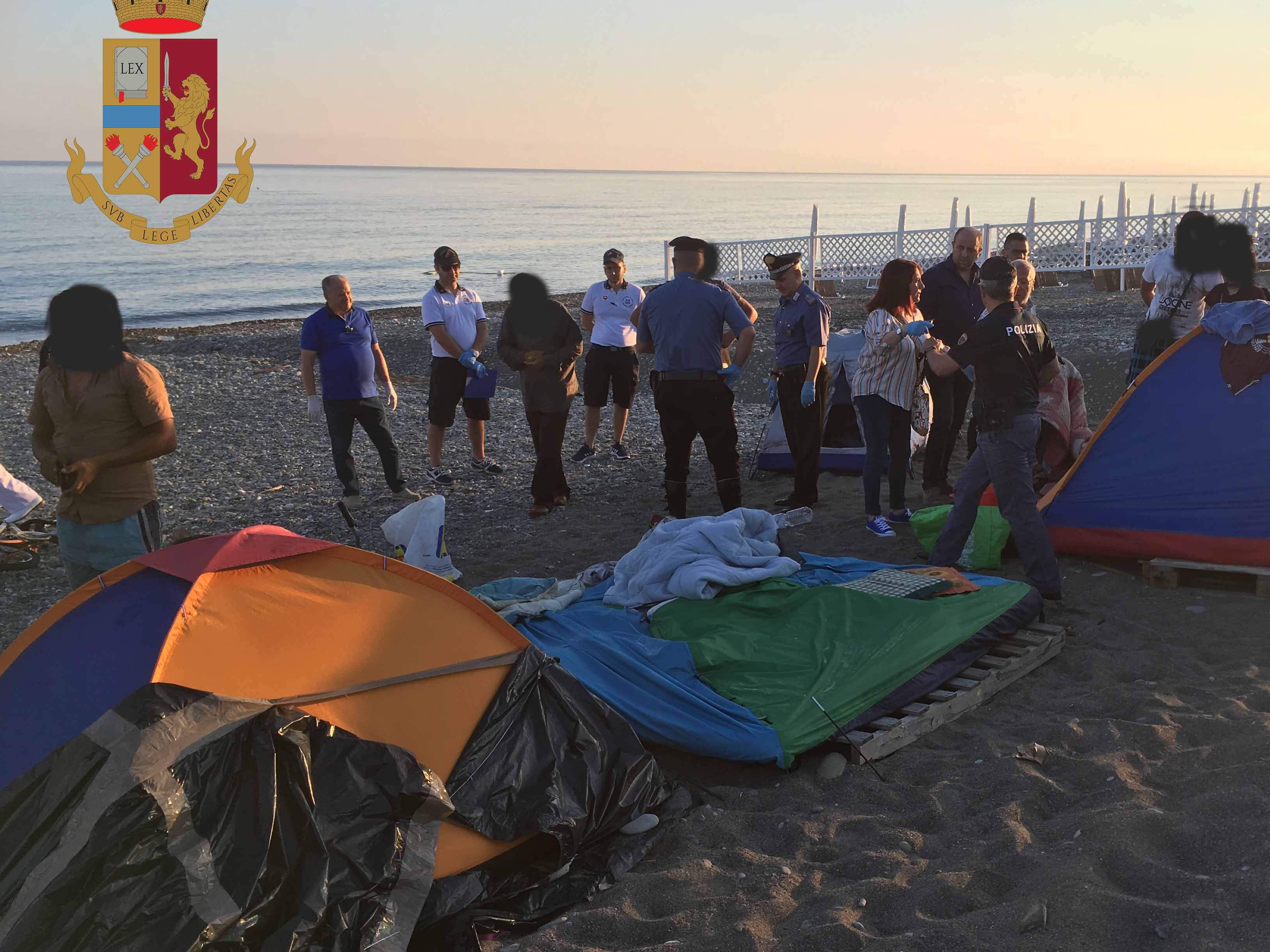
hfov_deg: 50.9
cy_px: 529
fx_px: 1321
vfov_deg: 39.6
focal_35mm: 36
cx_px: 775
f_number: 2.2
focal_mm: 4.15
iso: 25
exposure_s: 1/430
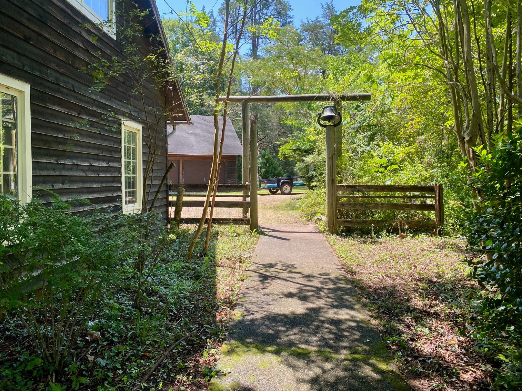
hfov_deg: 67.3
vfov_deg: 53.1
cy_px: 196
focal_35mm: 26
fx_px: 392
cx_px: 261
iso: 32
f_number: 1.8
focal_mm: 4.25
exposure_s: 1/456
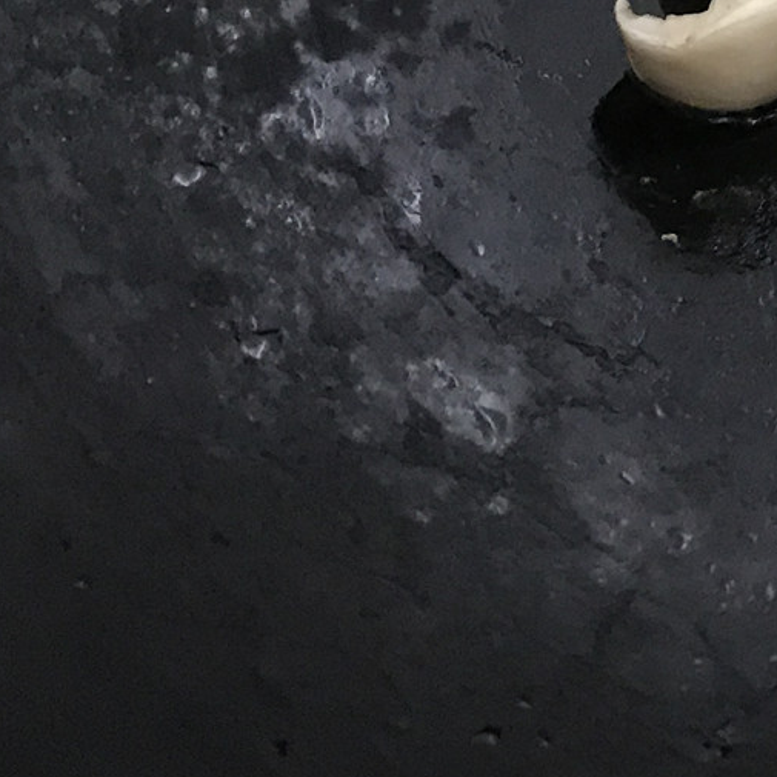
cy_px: -200
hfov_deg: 16.1
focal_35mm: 98
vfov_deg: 16.8
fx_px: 2489
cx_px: 1188
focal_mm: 3.99
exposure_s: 1/17
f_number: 1.8
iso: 100
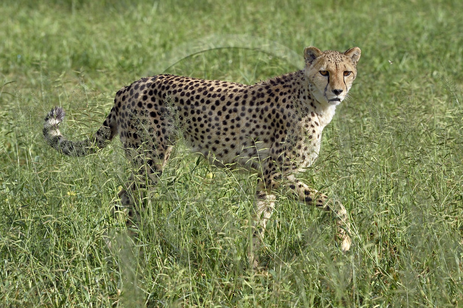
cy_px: 154
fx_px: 2572
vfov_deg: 6.9
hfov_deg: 10.3
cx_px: 232
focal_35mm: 200
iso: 400
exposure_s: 1/1000
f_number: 8
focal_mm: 200
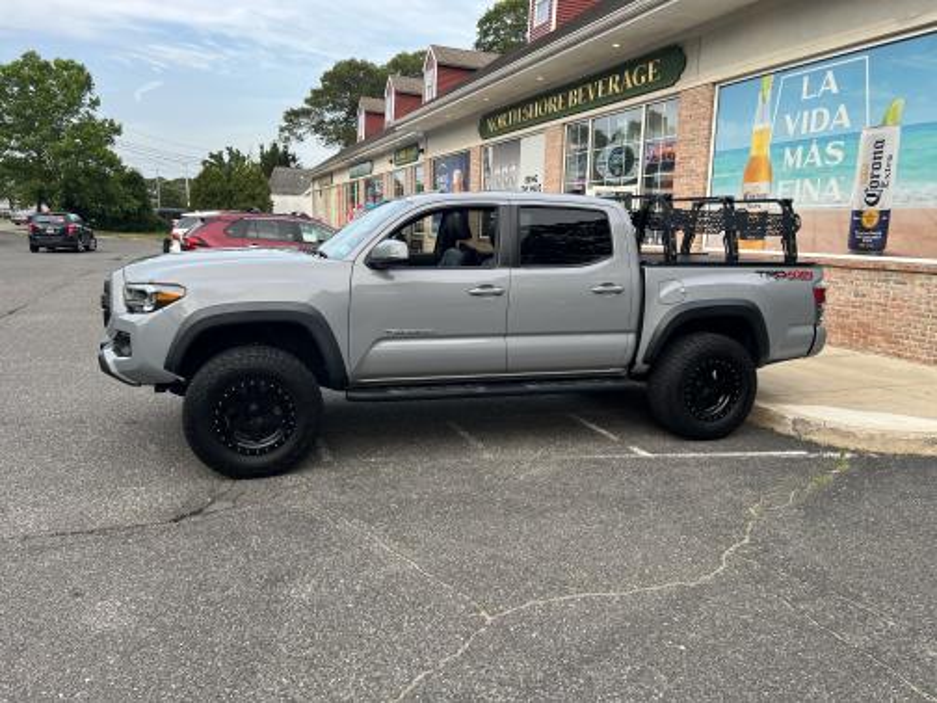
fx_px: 704
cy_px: 352
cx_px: 468
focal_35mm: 26
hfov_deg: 67.3
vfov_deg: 53.1
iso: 50
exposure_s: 1/733
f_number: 1.5
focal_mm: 5.7
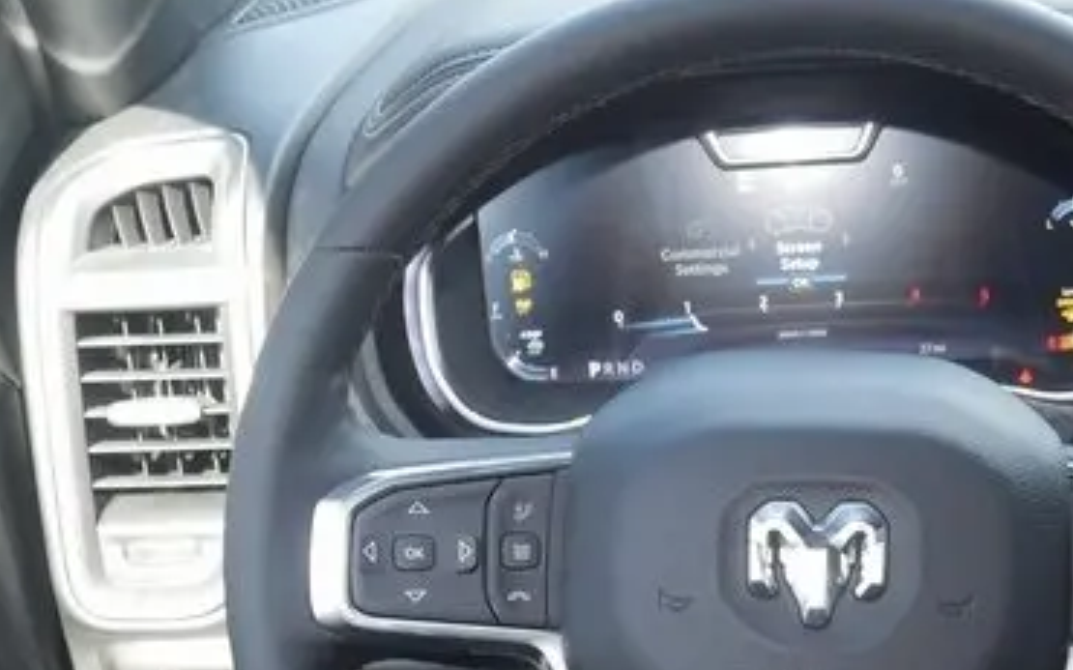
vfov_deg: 19.5
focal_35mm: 66
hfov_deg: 30.5
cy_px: 555
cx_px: 826
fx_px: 1929
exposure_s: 1/60
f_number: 5
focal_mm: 18
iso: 500
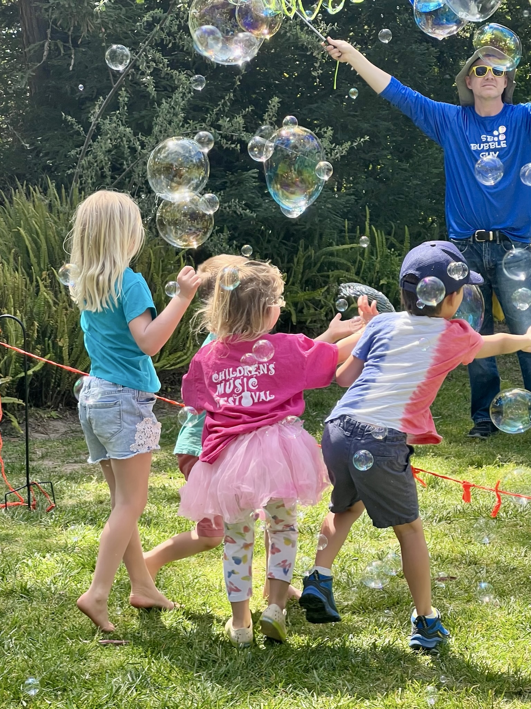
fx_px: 1575
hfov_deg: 19.1
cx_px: 266
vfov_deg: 25.3
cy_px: 354
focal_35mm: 77
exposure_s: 1/180
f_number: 2.8
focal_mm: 9
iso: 32
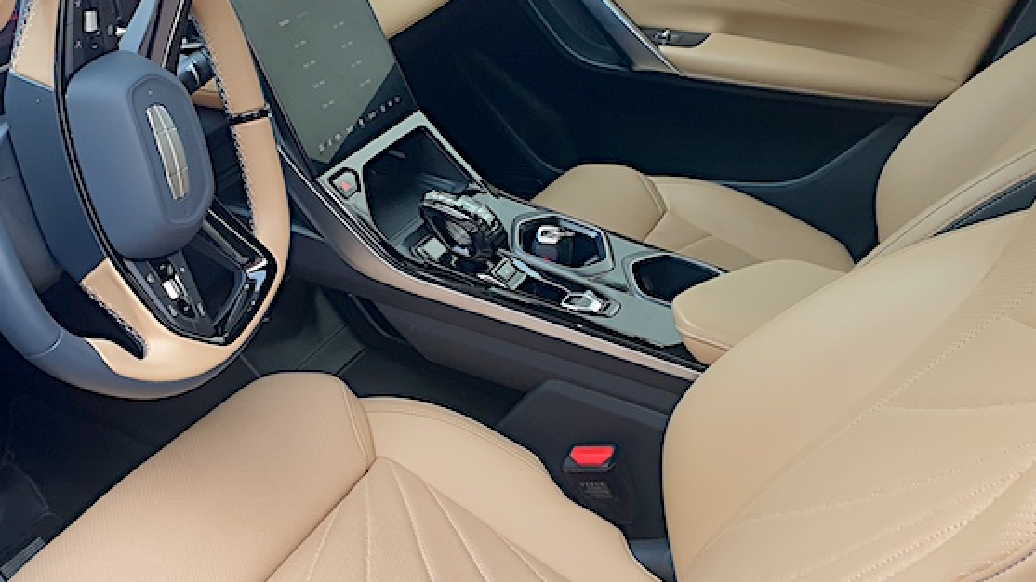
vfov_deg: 29.0
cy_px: 282
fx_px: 1126
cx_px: 303
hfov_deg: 48.1
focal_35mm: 41
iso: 125
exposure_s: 1/50
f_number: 2.4
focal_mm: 4.3
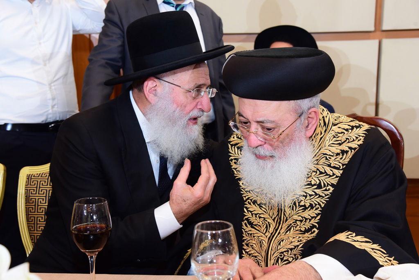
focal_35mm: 48
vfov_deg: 28.1
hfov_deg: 41.1
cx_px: 210
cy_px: 140
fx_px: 559
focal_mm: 48
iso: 2000
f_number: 5.6
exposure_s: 1/125
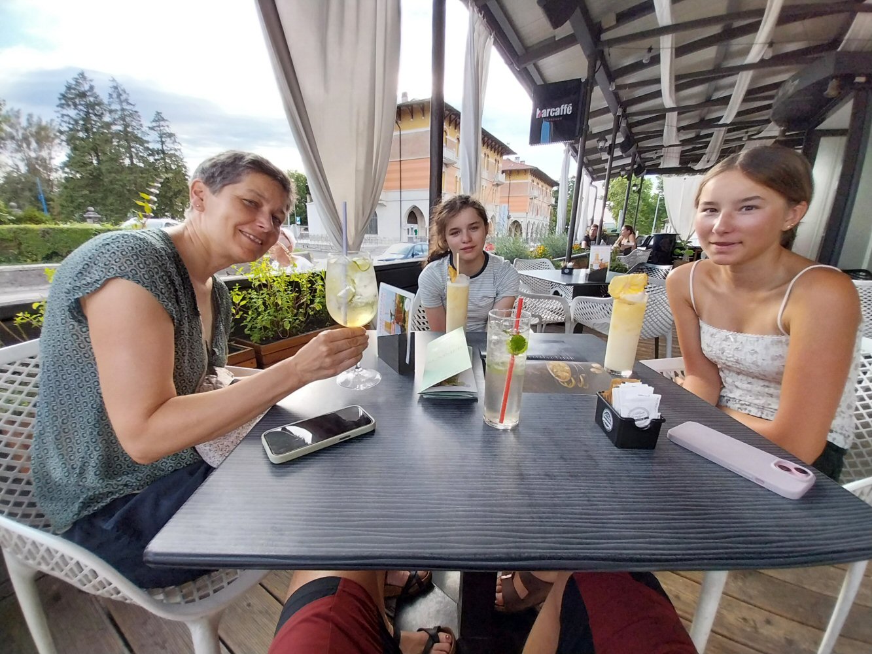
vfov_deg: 89.9
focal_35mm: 13
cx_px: 436
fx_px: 328
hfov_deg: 106.2
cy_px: 327
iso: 64
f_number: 2.2
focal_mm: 1.13
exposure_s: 1/117
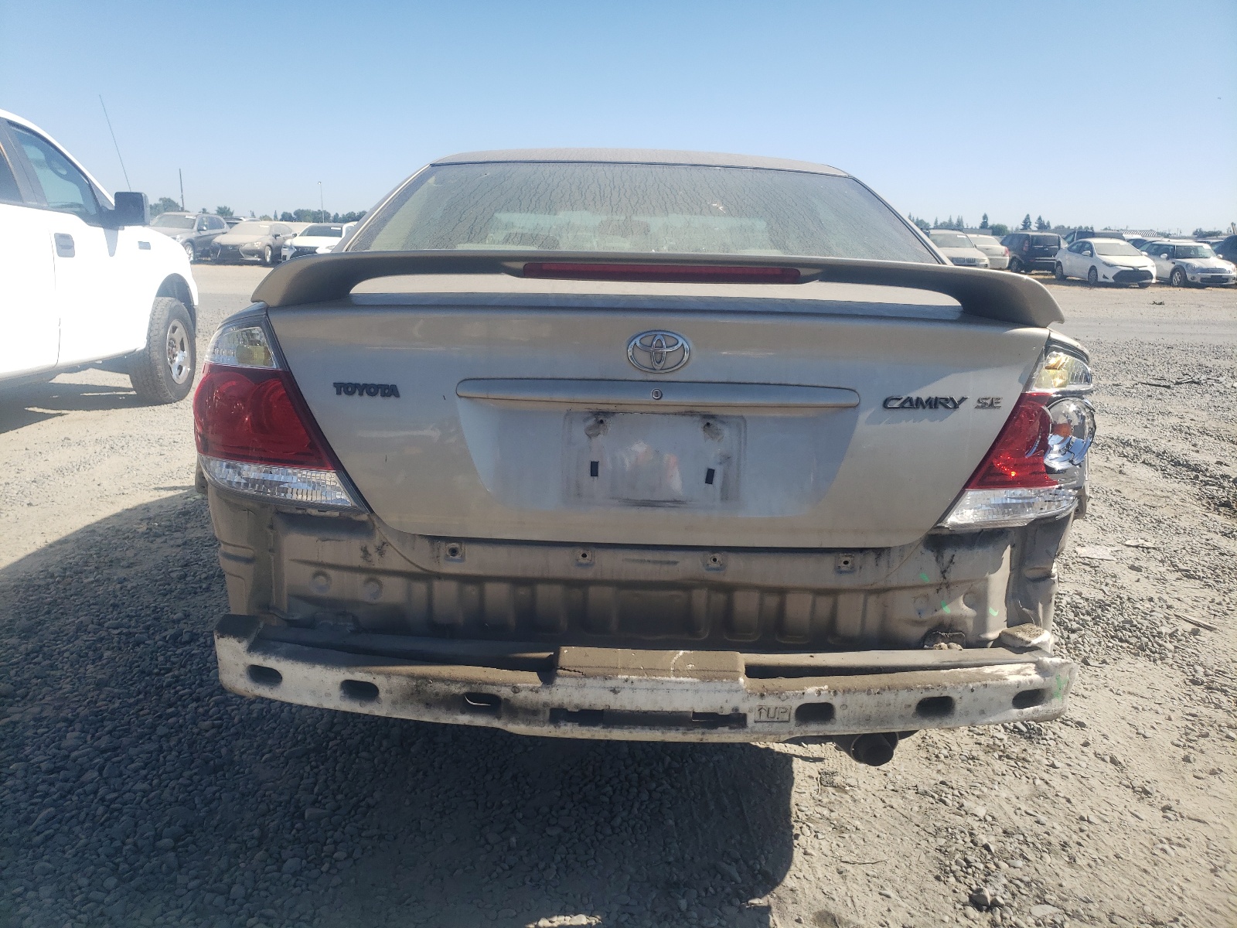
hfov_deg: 67.3
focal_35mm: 26
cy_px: 464
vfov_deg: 53.1
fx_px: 929
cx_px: 618
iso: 50
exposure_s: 1/2000
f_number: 1.5
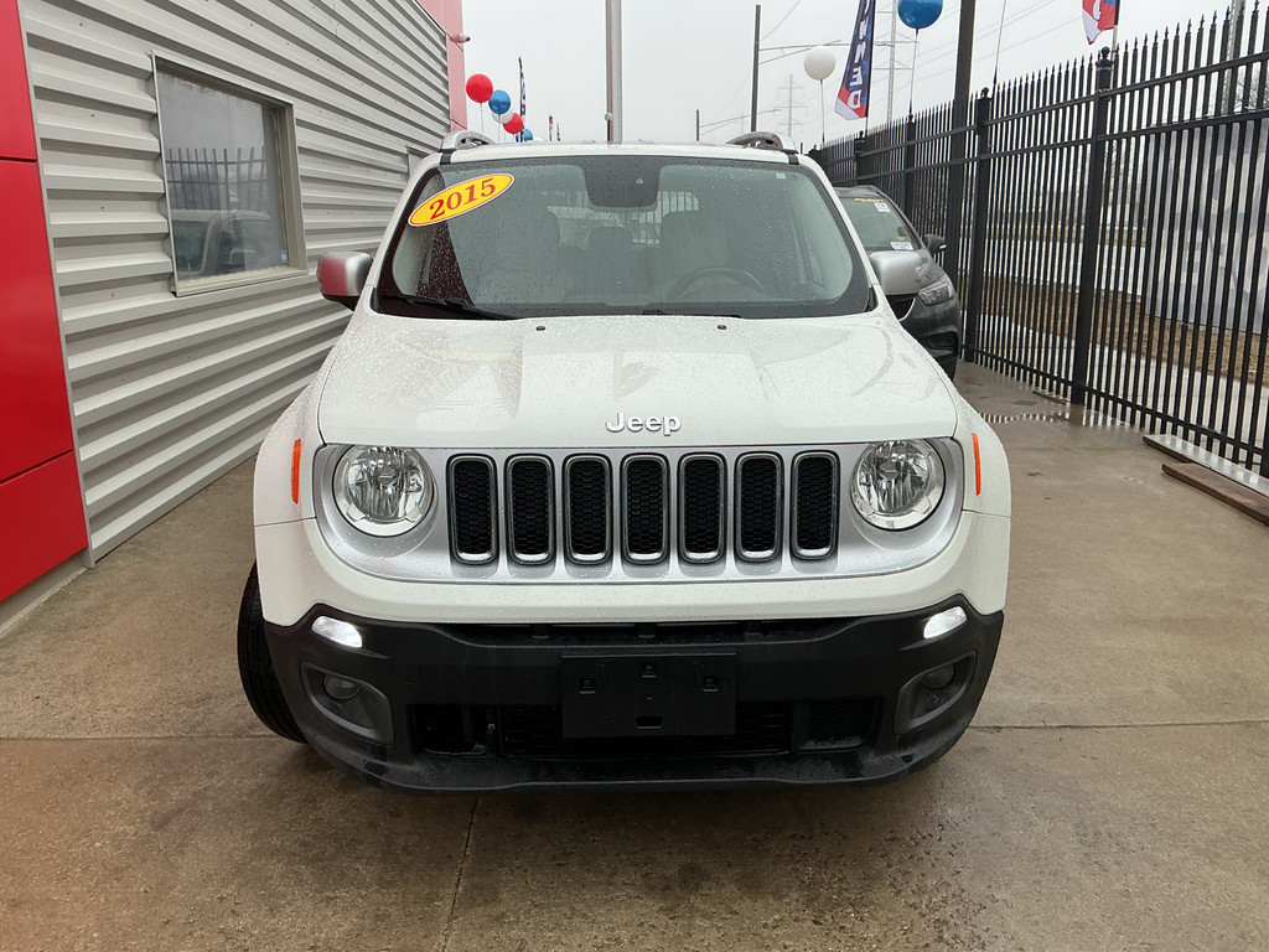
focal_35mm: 29
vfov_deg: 48.2
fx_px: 1063
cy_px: 476
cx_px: 634
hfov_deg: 61.7
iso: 25
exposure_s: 1/340
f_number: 1.8
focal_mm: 3
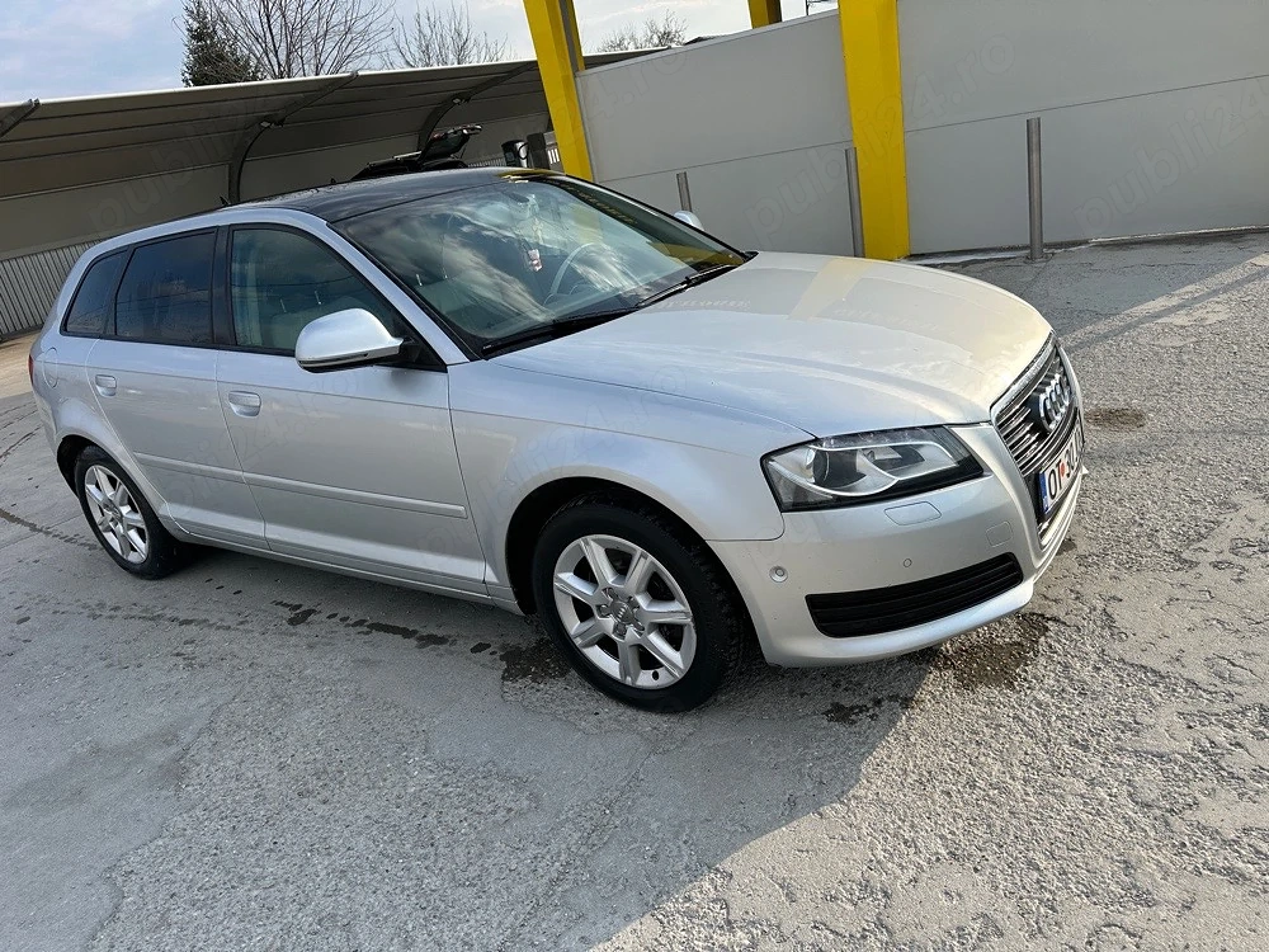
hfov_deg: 71.6
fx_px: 880
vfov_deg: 56.8
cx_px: 634
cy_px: 476
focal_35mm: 24
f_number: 1.78
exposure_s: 1/2353
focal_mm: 6.86
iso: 80
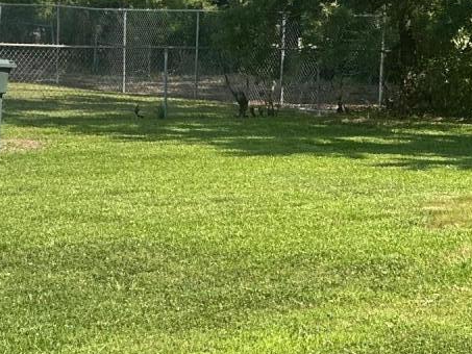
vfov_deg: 13.9
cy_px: 106
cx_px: 458
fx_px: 1446
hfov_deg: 18.1
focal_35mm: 106
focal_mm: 6.86
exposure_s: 1/2525
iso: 80
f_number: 1.78
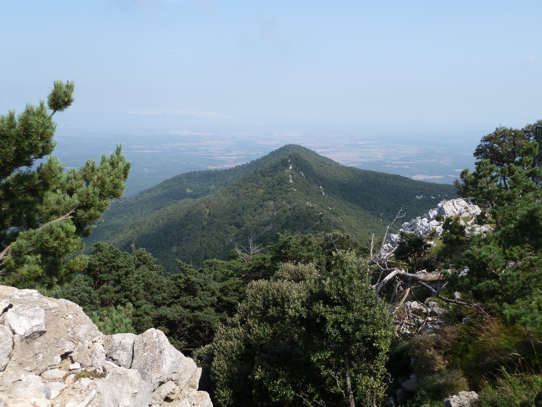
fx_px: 548
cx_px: 271
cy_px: 204
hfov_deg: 52.6
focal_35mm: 35
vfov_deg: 40.7
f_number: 4
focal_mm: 5.7
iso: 80
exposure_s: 1/500
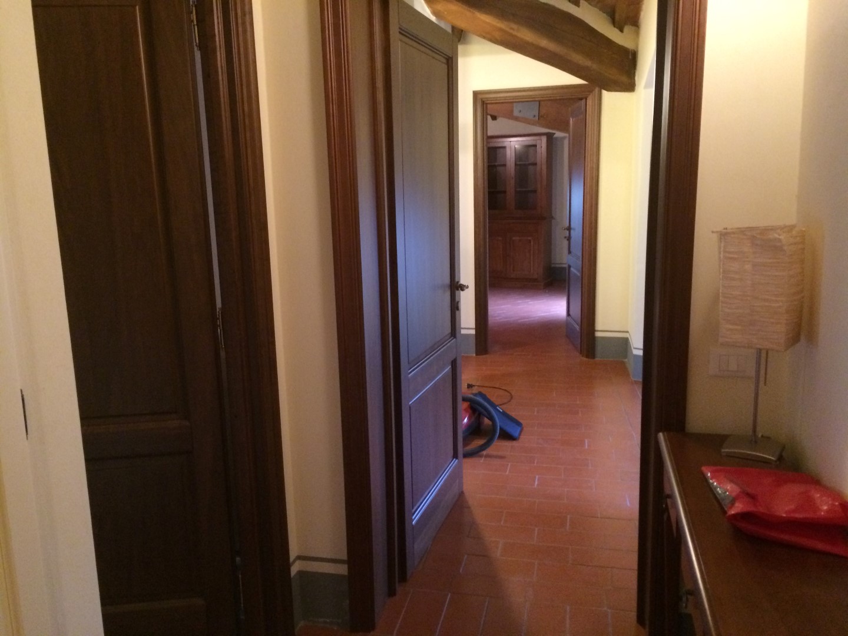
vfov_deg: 48.2
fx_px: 710
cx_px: 424
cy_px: 318
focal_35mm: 29
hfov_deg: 61.7
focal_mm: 4.15
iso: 320
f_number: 2.2
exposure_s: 1/17
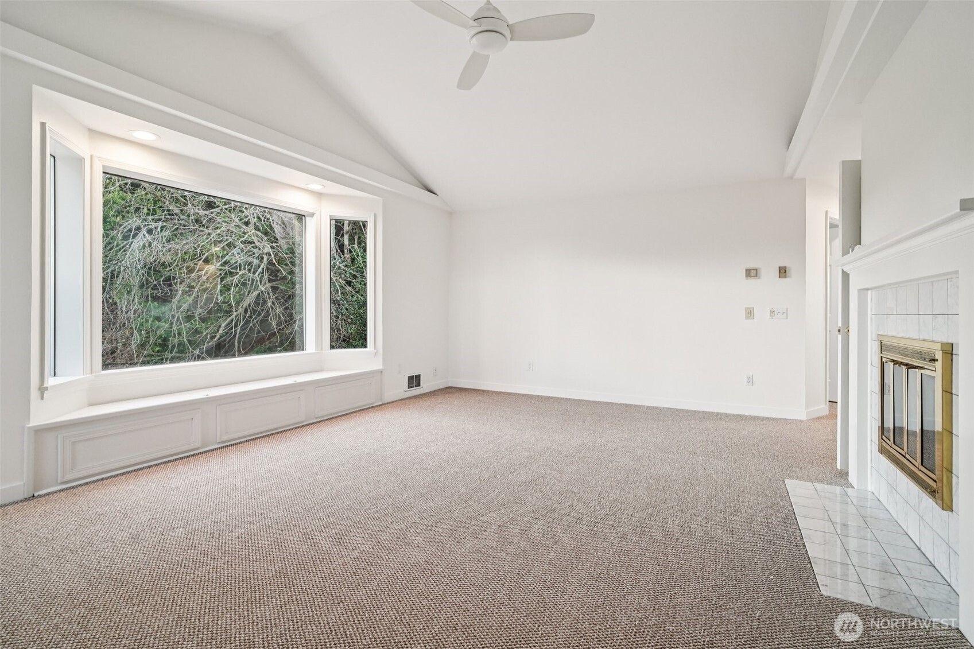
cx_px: 487
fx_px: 433
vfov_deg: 73.7
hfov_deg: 96.7
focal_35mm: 16
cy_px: 324
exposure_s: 1/40
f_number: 8
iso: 1600
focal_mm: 16
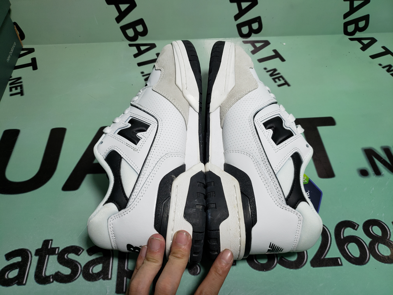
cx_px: 196
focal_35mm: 26
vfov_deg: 53.1
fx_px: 295
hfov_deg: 67.3
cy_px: 148
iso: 50
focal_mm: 4.3
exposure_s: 1/486
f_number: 1.5
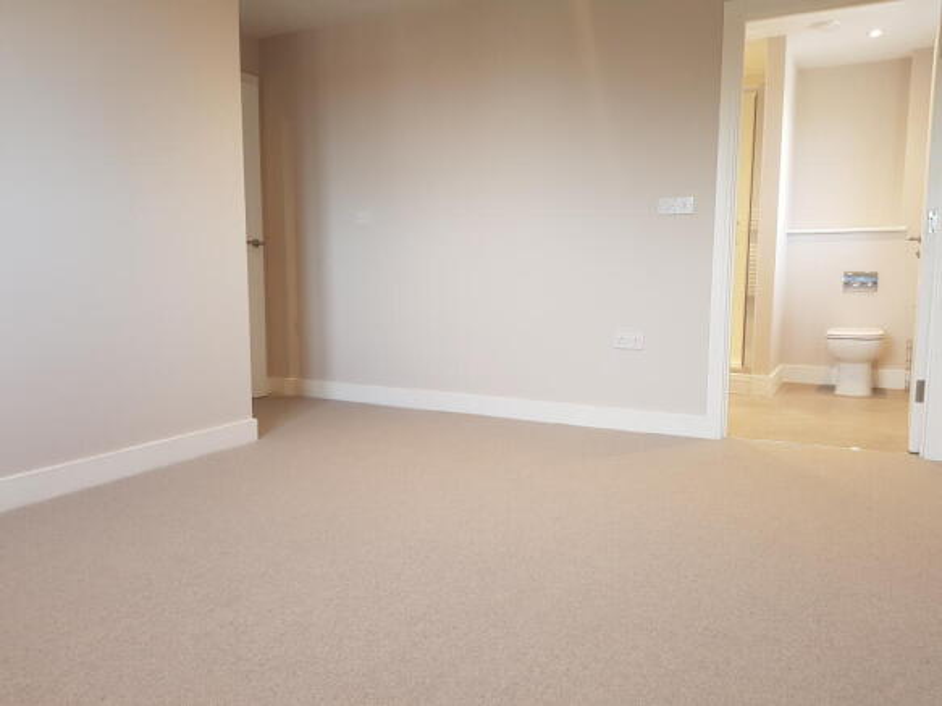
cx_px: 471
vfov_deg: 53.0
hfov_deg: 67.3
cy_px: 353
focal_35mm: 26
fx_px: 707
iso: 80
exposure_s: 1/50
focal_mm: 4.2
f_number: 1.7
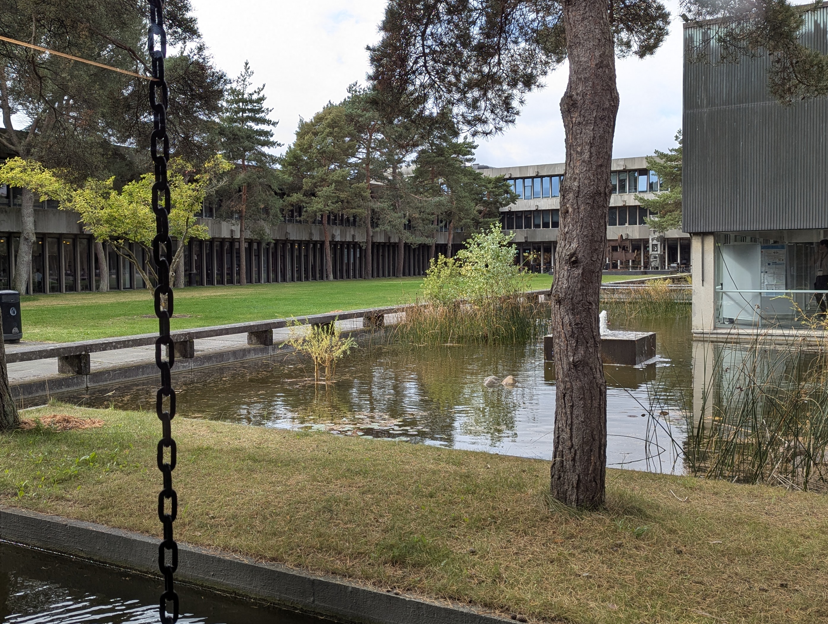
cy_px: 278
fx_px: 838
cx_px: 353
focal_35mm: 35
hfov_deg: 52.4
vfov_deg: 40.7
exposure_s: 1/447
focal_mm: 6.81
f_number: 1.85
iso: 36
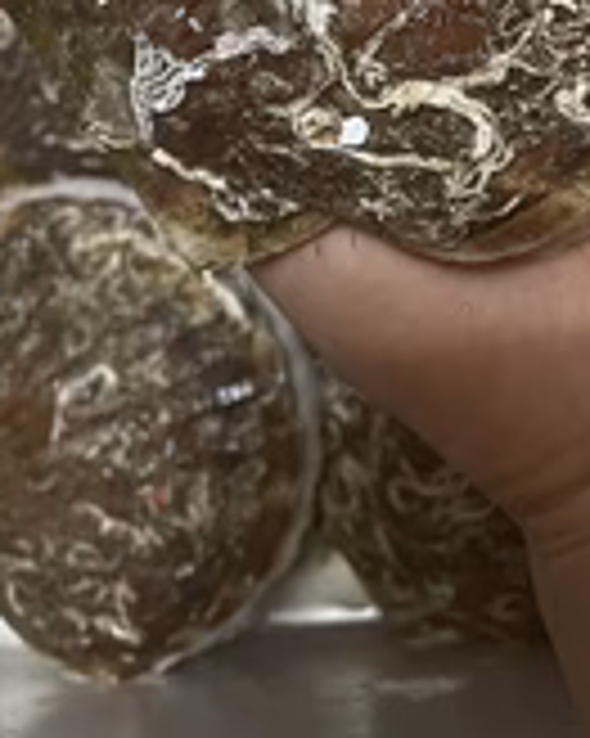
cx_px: 446
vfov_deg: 28.1
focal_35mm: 62
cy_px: -45
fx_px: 1355
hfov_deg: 24.3
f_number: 1.6
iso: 160
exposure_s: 1/50
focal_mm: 4.2
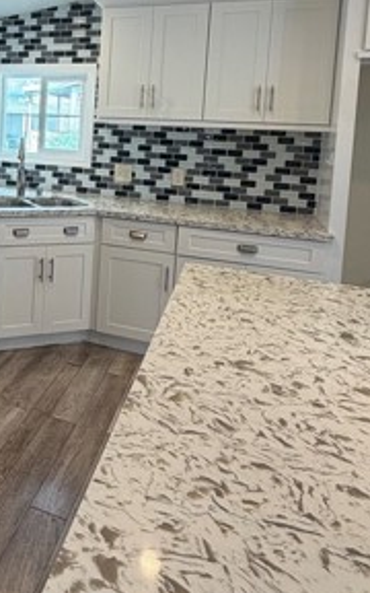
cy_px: 163
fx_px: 532
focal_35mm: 33
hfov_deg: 34.4
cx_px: -10
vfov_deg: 55.9
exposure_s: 1/120
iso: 160
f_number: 2.2
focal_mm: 2.22
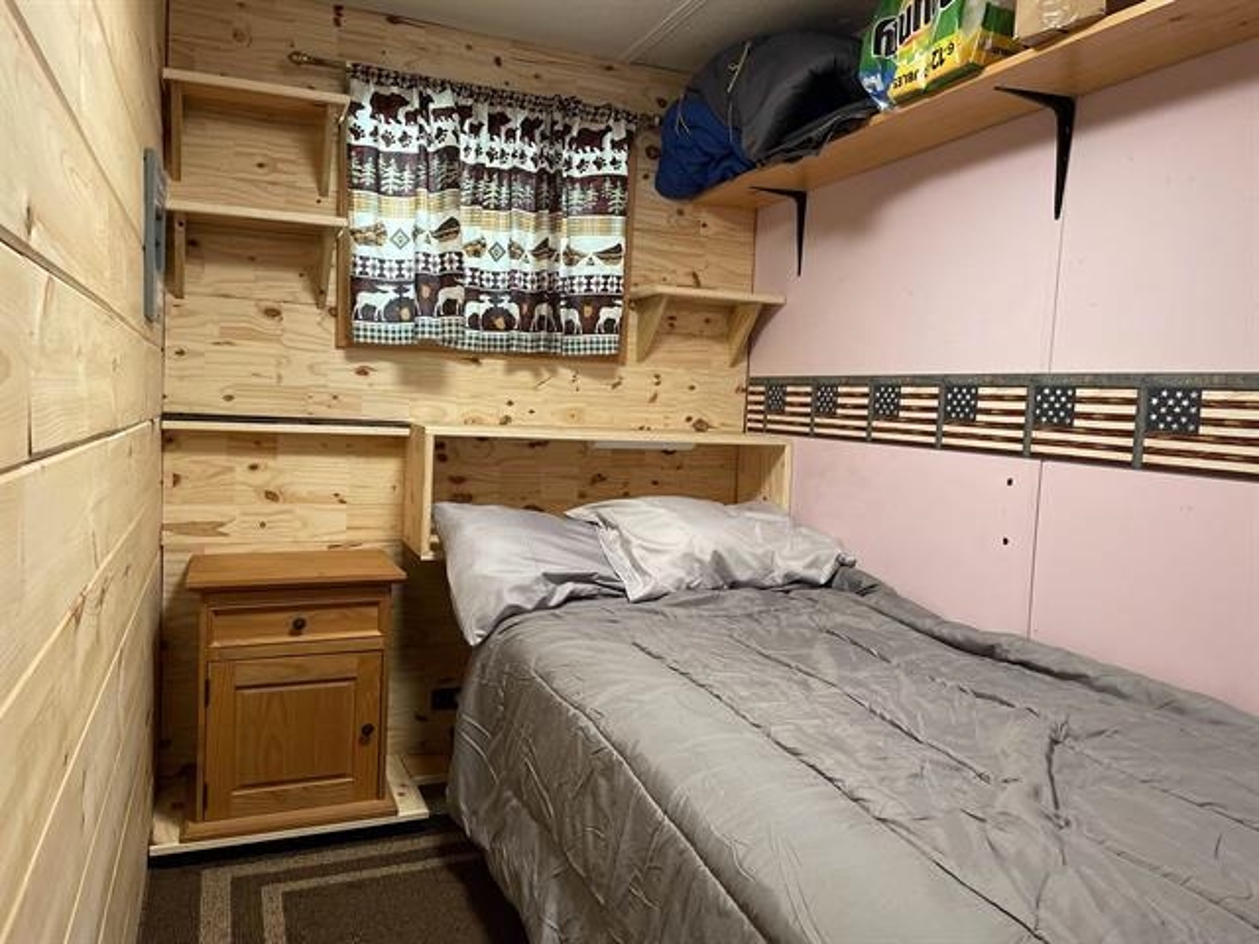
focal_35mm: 26
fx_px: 946
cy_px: 472
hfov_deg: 67.3
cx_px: 630
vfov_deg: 53.1
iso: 160
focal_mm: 4.2
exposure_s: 1/60
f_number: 1.6
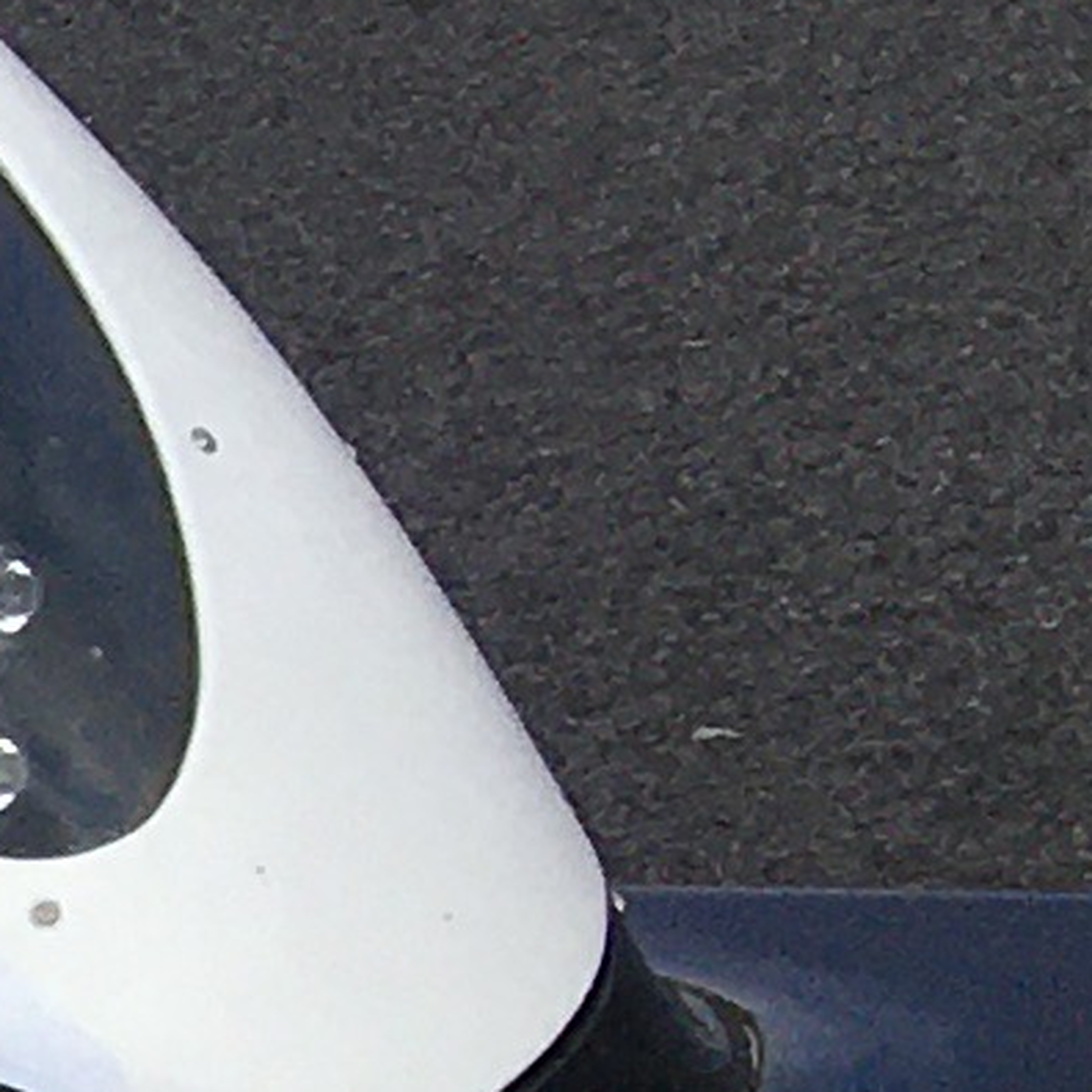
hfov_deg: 5.2
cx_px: -4407
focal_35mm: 261
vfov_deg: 6.6
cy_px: 1856
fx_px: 9315
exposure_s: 1/1748
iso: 25
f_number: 2.2
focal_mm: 4.15
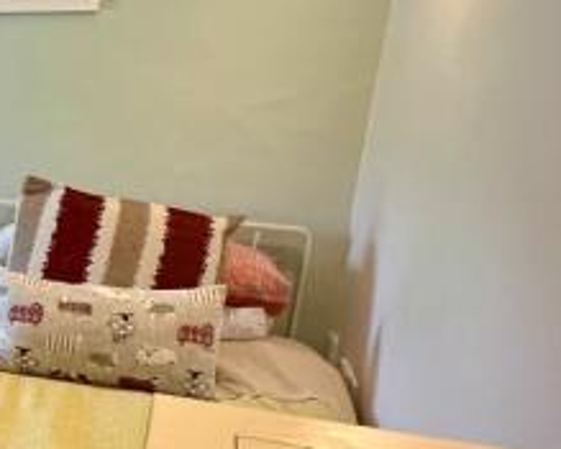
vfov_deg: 23.8
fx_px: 1062
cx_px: -482
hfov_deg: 20.1
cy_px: 244
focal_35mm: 64
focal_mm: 2.22
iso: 160
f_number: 2.2
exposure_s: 1/100
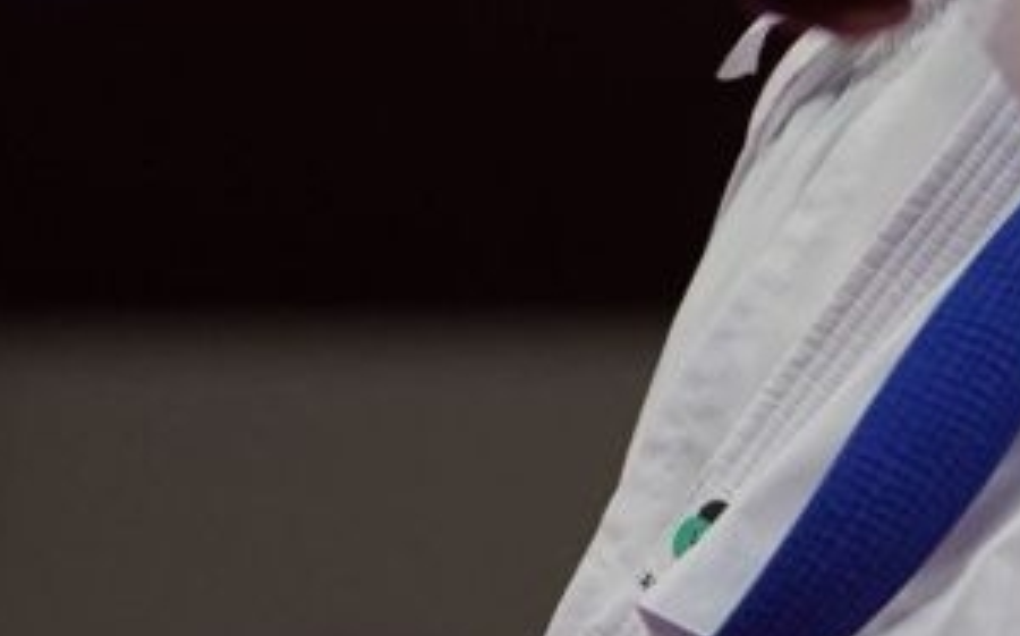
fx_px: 28389
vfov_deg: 1.3
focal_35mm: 1022
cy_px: -1092
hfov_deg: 2.1
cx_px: 1843
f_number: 2.8
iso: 1000
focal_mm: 167
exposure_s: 1/1000
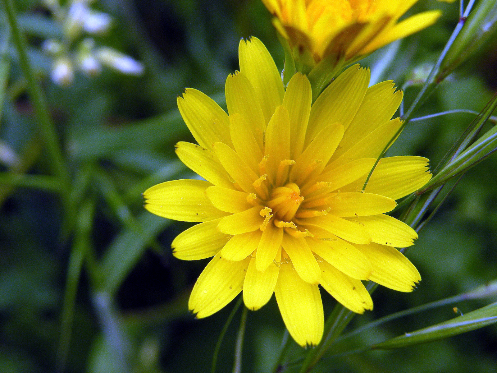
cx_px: 248
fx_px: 804
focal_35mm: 56
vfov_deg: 26.1
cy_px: 186
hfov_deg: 34.3
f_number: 3.5
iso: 115
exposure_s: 1/59.7
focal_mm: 9.8
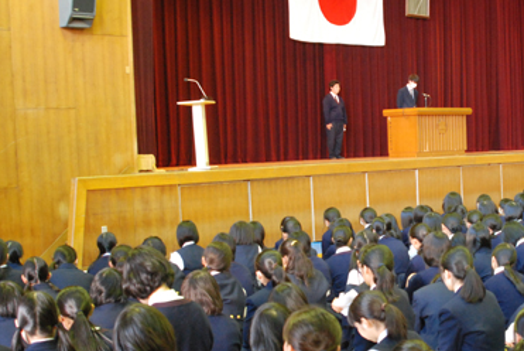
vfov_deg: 20.0
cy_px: 214
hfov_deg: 29.0
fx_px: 991
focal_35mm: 68
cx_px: 414
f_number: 5
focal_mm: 28
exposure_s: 1/20
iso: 1600
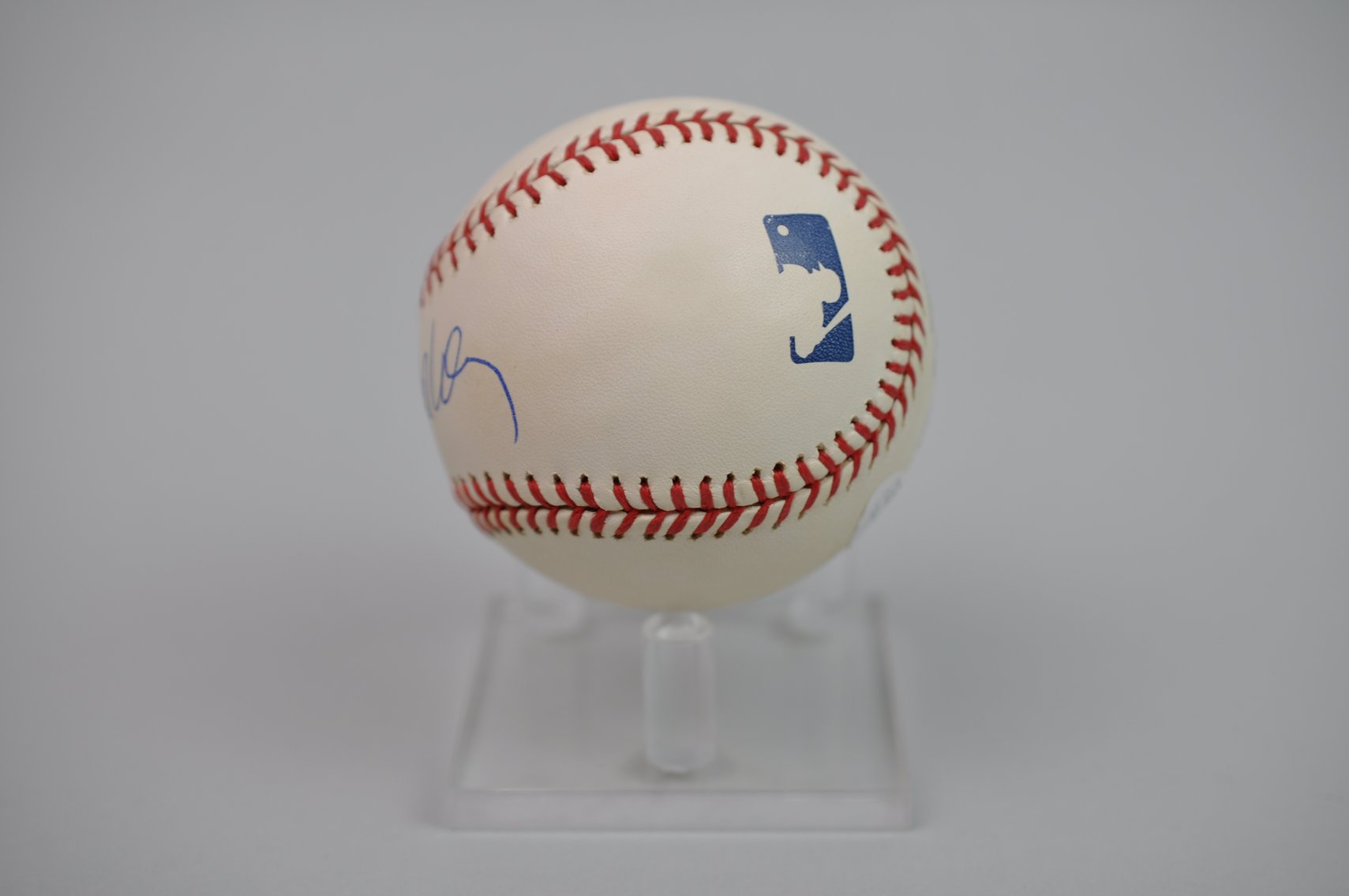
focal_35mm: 60
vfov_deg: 22.6
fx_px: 2246
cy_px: 448
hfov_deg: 33.4
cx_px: 674
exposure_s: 1/60
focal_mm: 40
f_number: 4
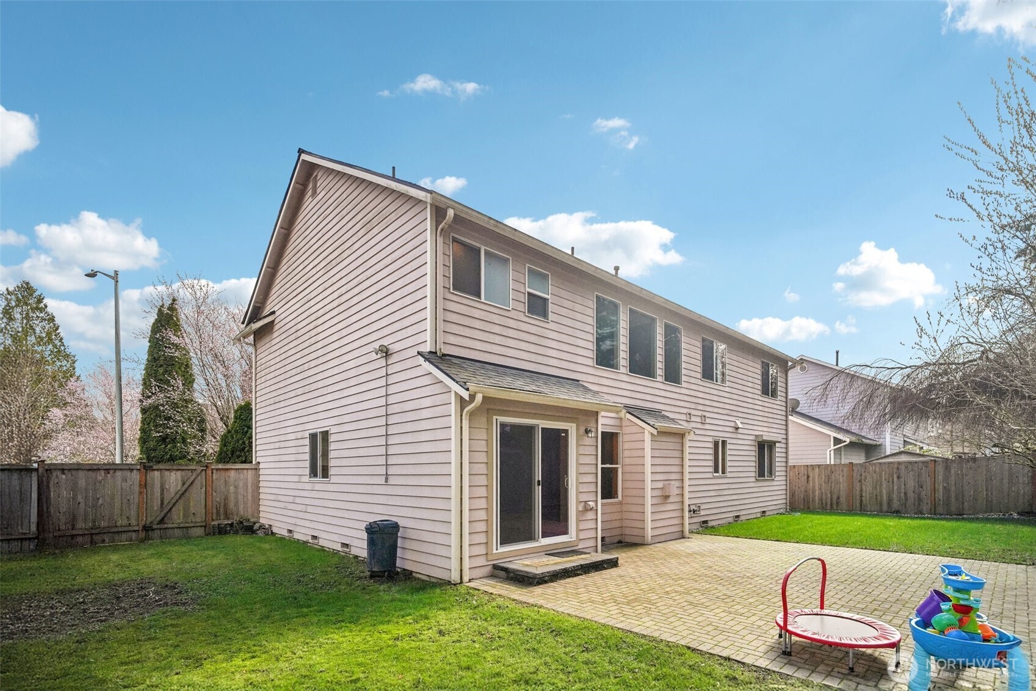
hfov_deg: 96.7
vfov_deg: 73.7
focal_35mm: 16
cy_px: 346
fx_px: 460
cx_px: 518
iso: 1600
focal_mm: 16
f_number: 8
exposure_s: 1/1250
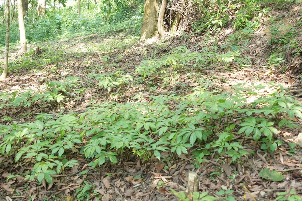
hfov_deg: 37.9
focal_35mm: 52
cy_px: 100
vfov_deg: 25.7
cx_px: 151
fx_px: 440
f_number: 5.6
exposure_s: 1/60
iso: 400
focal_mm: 35
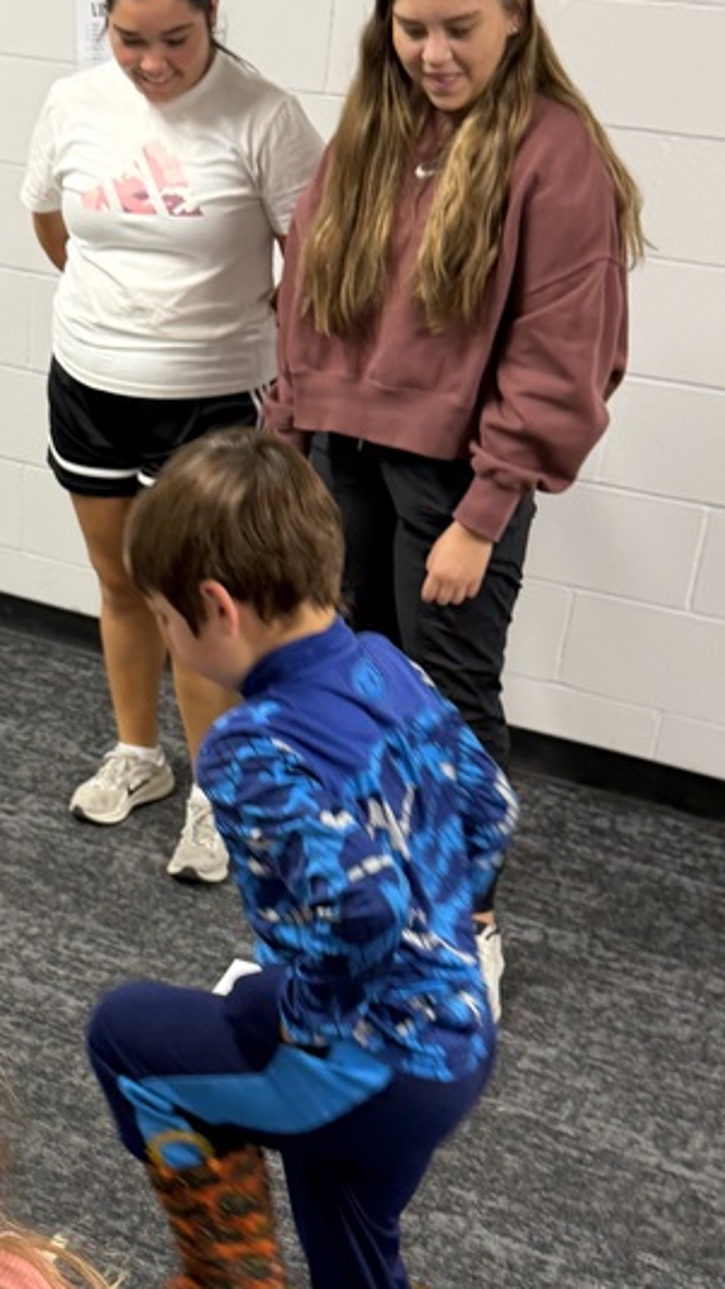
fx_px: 1709
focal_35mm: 50
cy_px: 735
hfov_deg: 23.6
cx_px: 147
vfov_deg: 41.2
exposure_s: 1/60
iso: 160
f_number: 1.78
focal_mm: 6.76
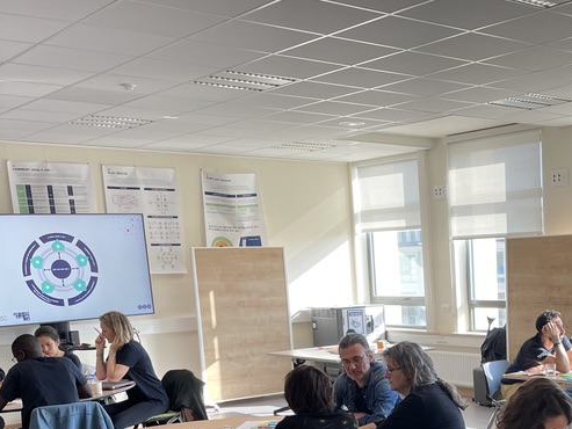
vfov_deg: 25.7
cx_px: 505
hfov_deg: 33.8
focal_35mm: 54
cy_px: 427
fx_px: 893
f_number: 1.6
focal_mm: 4.2
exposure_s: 1/144
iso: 32
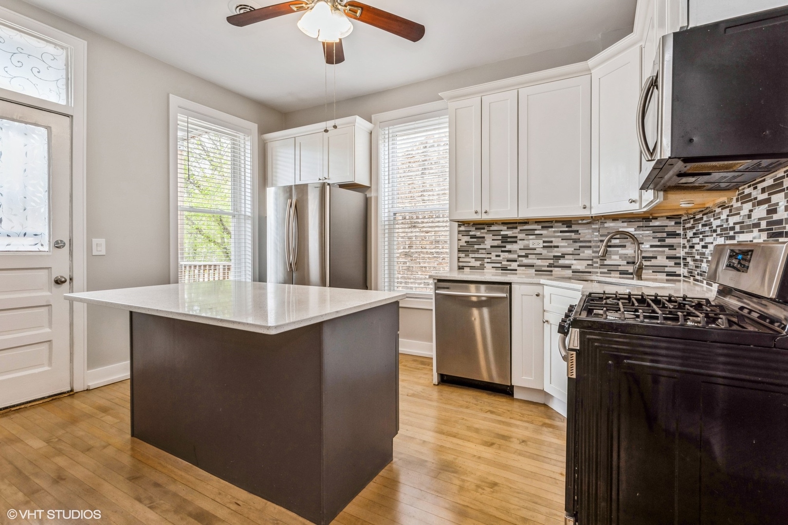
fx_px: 350
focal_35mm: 16
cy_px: 262
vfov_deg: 73.8
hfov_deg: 96.7
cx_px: 394
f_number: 11
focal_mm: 16
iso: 250
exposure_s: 1/8
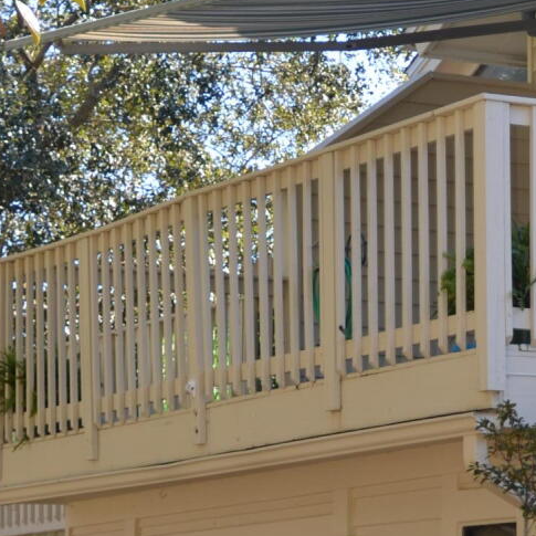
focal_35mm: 168
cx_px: 546
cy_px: 293
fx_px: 2943
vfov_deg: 10.4
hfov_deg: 10.3
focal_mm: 32
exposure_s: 1/250
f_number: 4
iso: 125
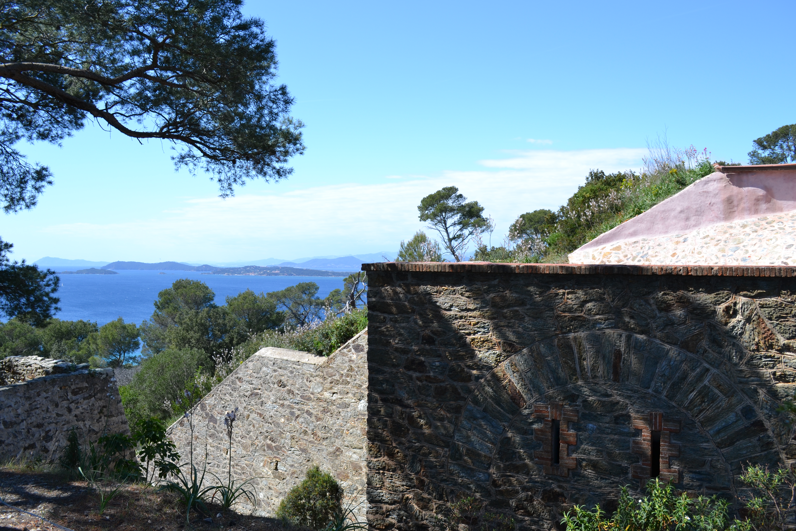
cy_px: 266
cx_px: 398
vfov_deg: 43.6
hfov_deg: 61.9
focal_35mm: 30
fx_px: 663
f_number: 8
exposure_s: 1/250
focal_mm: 20
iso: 100
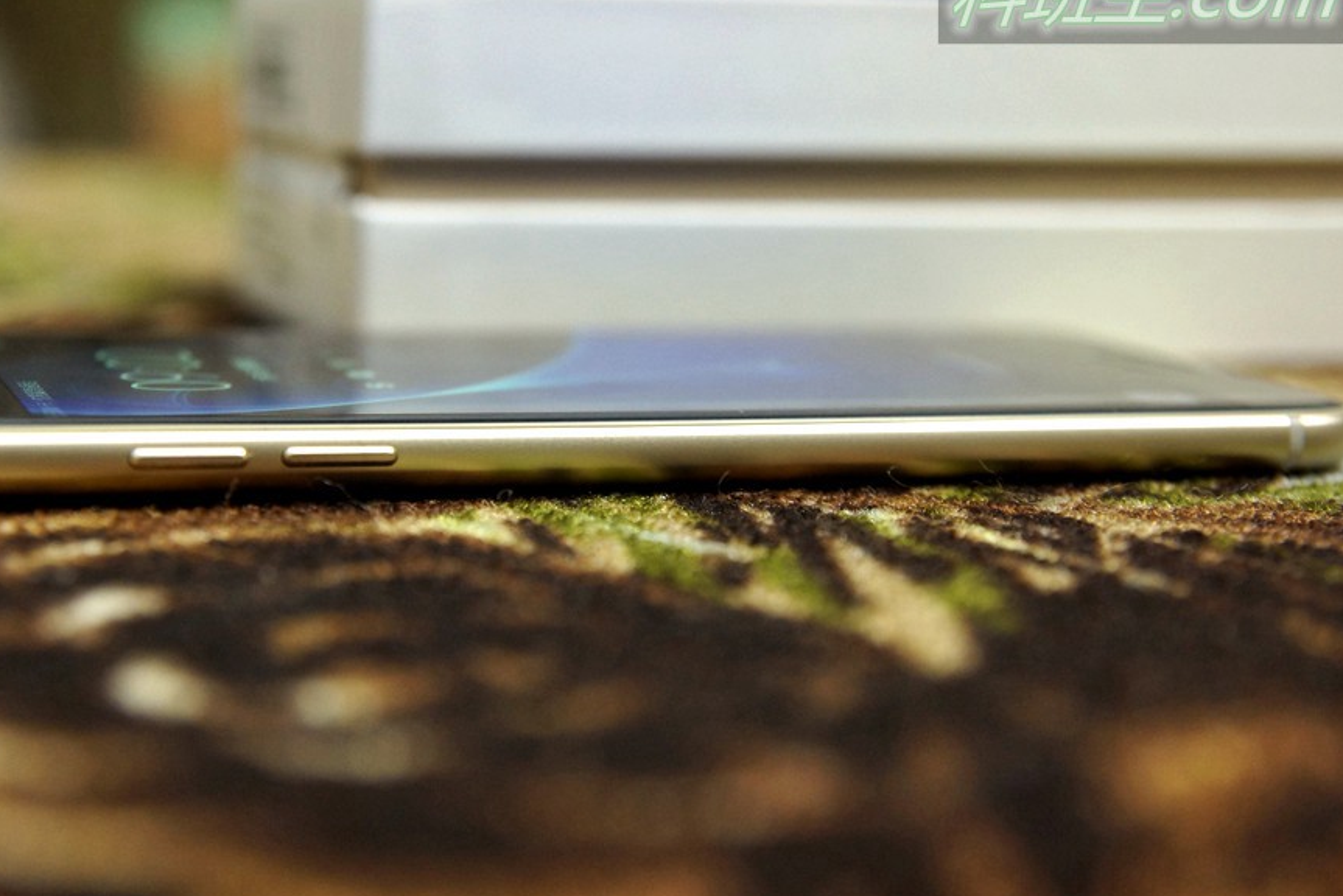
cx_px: 604
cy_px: 429
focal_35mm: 89
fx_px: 3321
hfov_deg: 22.9
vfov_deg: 15.4
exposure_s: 1/25
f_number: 4
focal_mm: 50
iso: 400
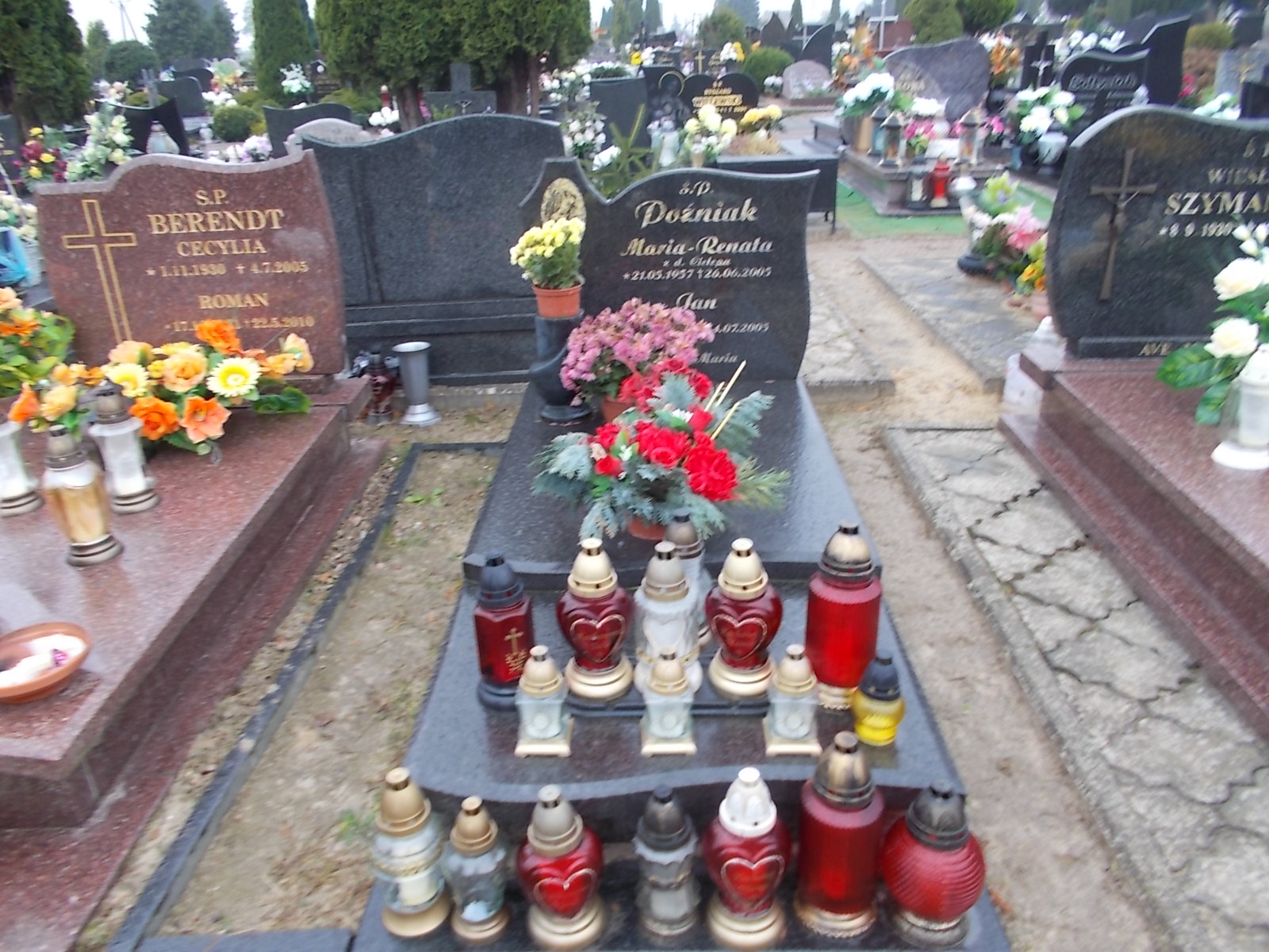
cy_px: 476
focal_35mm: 26
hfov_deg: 67.3
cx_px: 634
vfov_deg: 53.1
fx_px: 953
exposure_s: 1/25
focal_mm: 4.6
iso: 80
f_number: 3.2
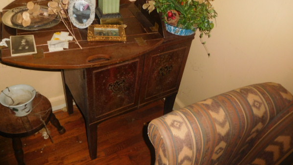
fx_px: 225
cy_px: 80
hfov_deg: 66.0
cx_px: 153
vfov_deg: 40.2
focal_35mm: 29
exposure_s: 1/30
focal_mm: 4.5
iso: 200
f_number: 3.4
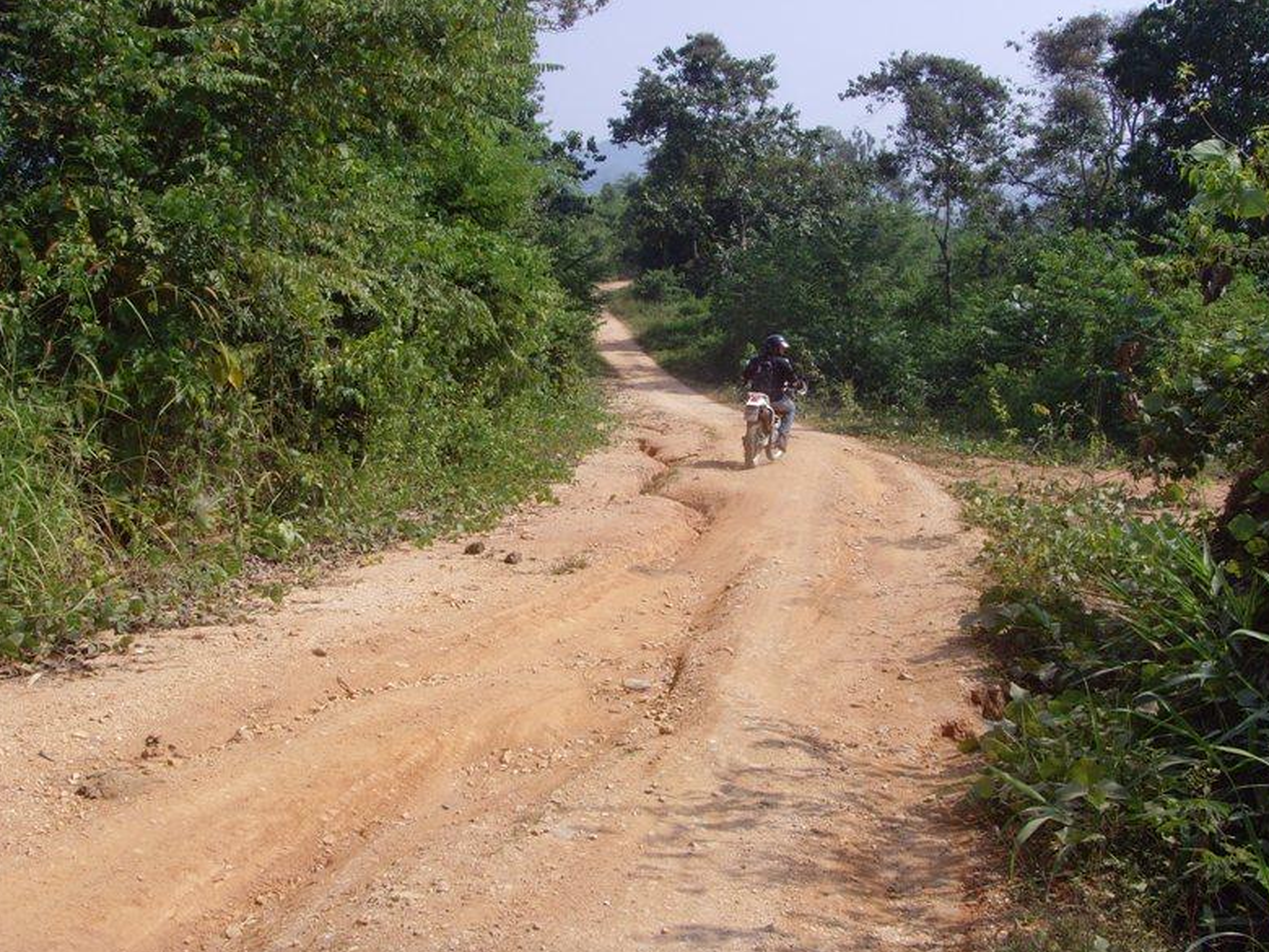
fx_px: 1466
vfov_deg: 36.0
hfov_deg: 46.8
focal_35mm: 40
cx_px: 638
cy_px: 485
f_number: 6.3
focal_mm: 6.6
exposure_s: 1/350
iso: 80
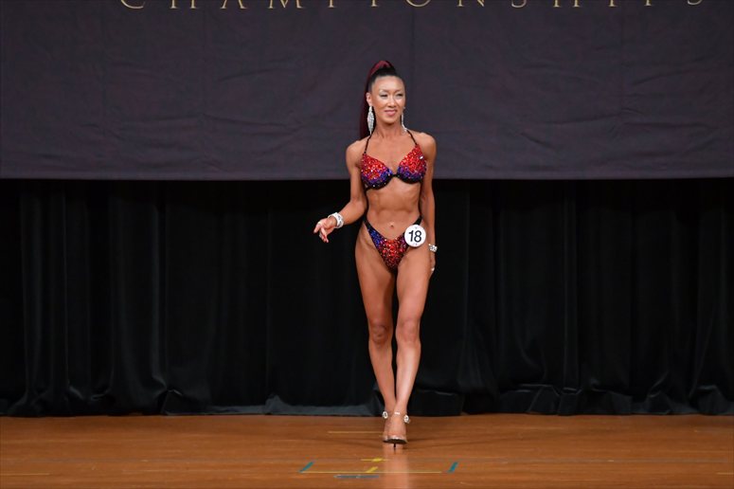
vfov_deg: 4.8
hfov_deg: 7.2
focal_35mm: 285
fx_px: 5808
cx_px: 367
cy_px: 244
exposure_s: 1/400
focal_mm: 190
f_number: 5.6
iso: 4000
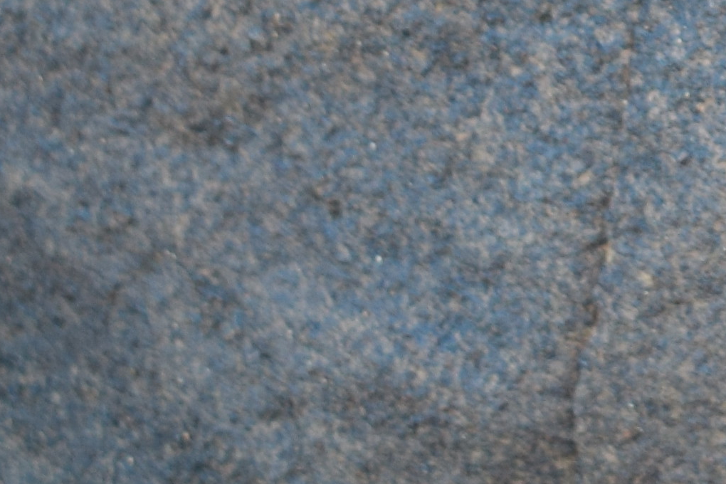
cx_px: 2061
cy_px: -158
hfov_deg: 6.4
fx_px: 6050
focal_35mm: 300
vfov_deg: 4.6
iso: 400
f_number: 5.6
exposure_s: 1/125
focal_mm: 34
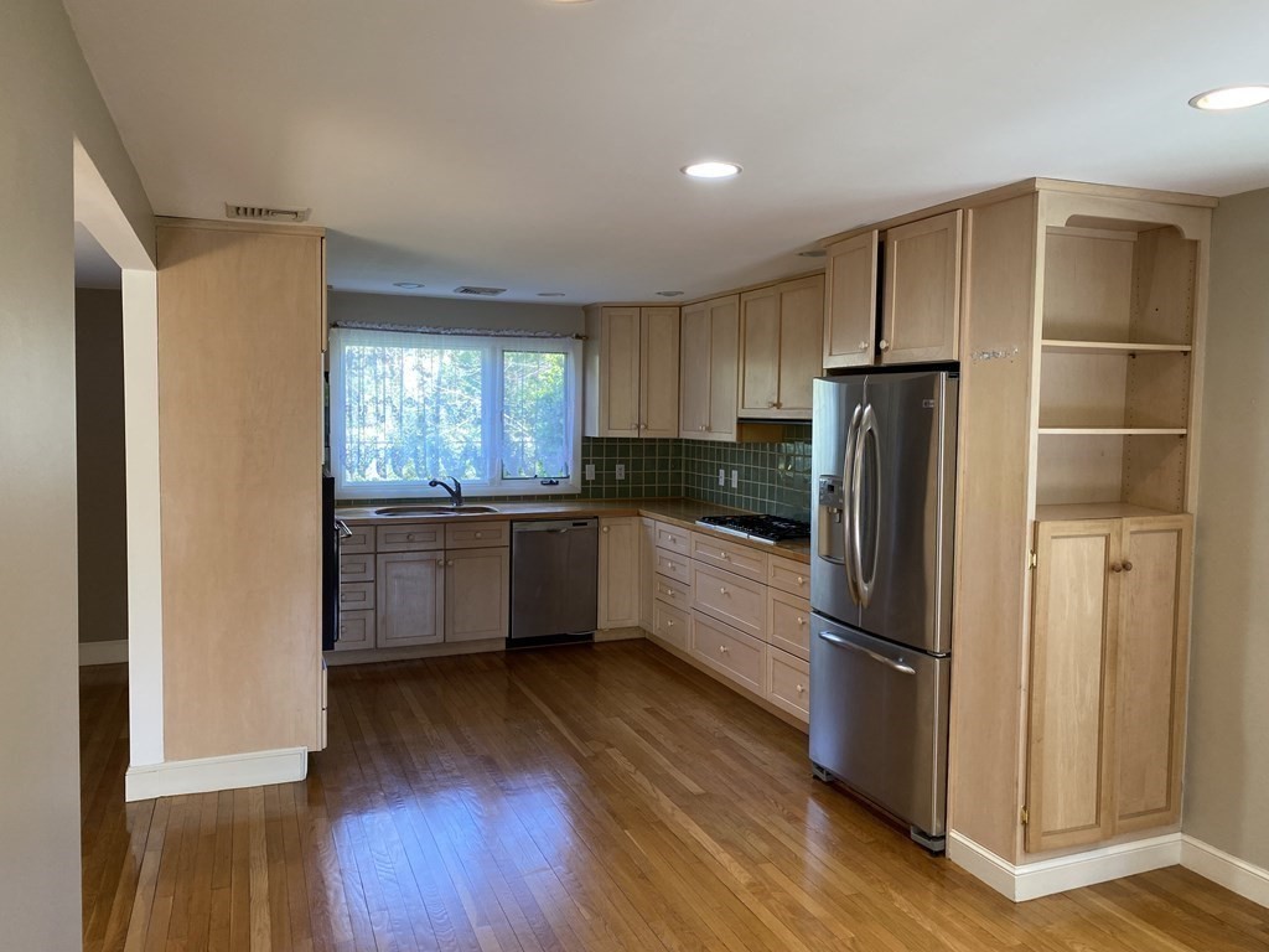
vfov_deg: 53.1
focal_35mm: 26
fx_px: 953
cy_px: 476
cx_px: 634
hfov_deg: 67.3
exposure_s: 1/120
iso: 80
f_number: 1.8
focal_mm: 4.25
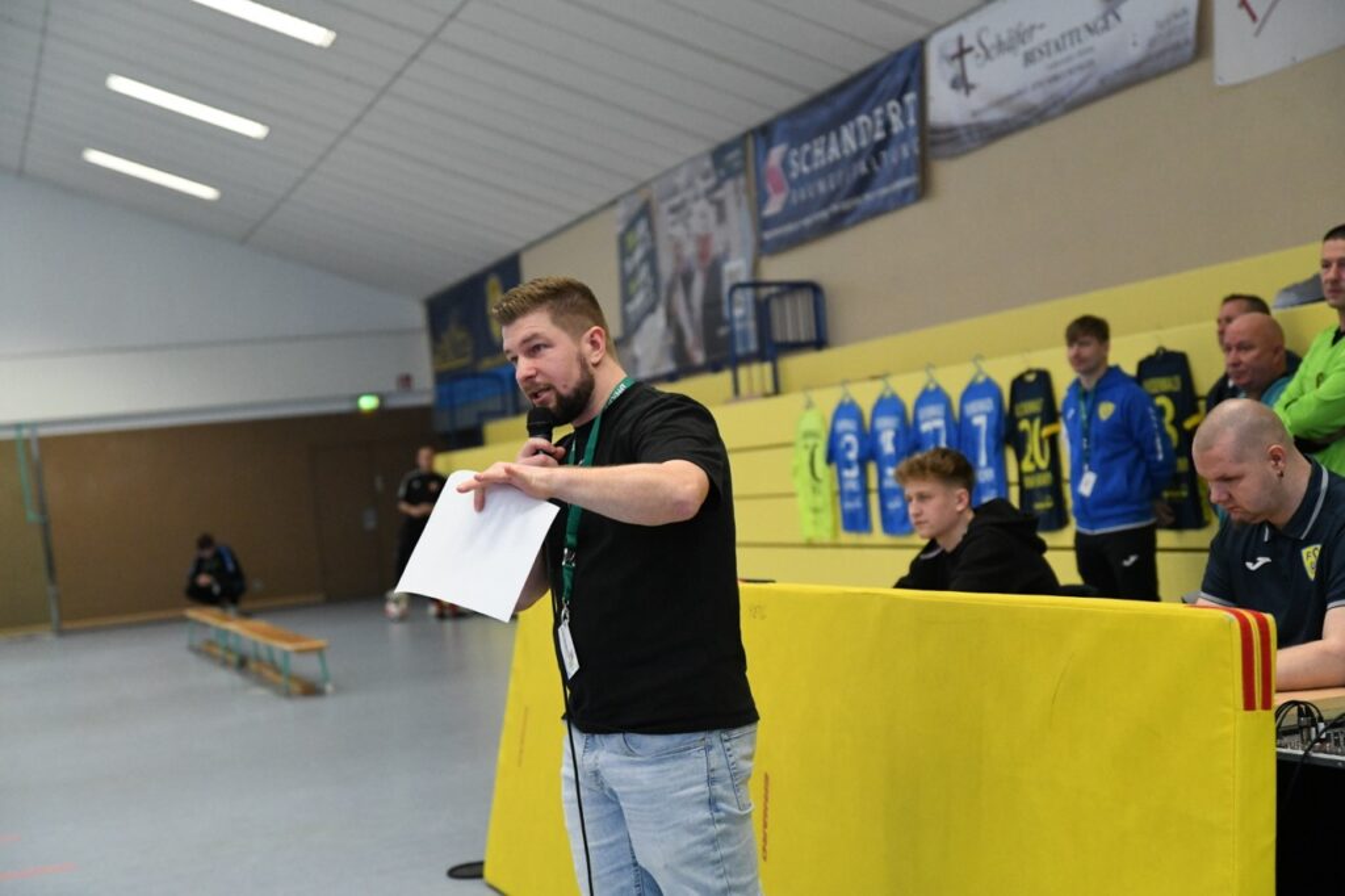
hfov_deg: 35.7
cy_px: 448
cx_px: 672
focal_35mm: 56
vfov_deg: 24.2
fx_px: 2091
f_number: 2.8
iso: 8000
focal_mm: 56
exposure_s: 1/1000
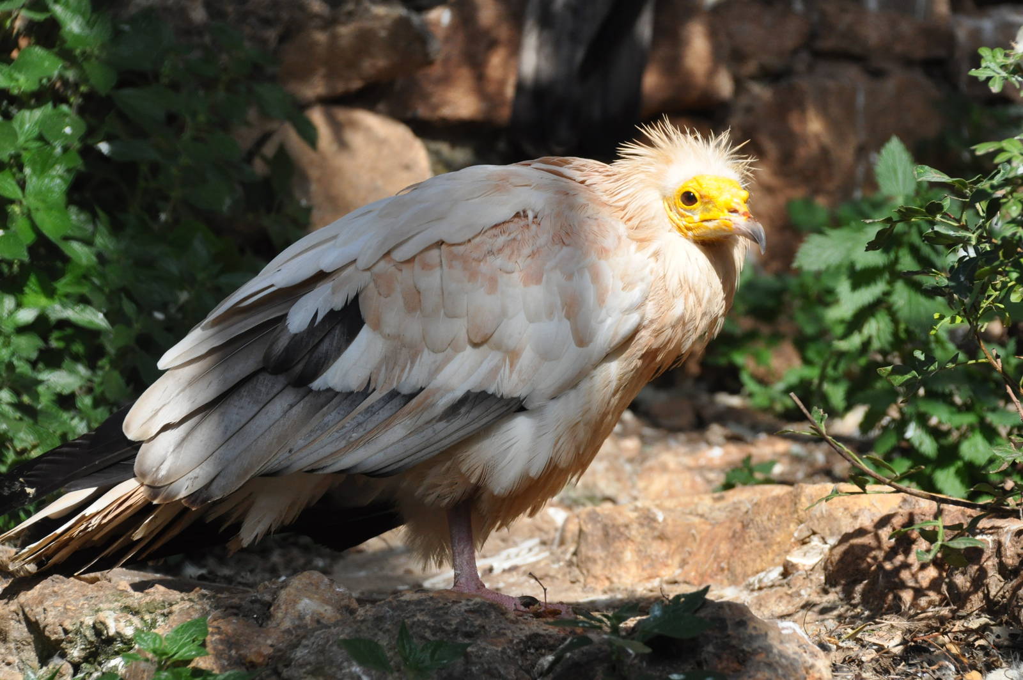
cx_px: 512
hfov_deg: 7.9
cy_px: 340
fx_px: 7451
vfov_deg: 5.2
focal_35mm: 262
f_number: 9
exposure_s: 1/1250
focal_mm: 175
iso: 1000
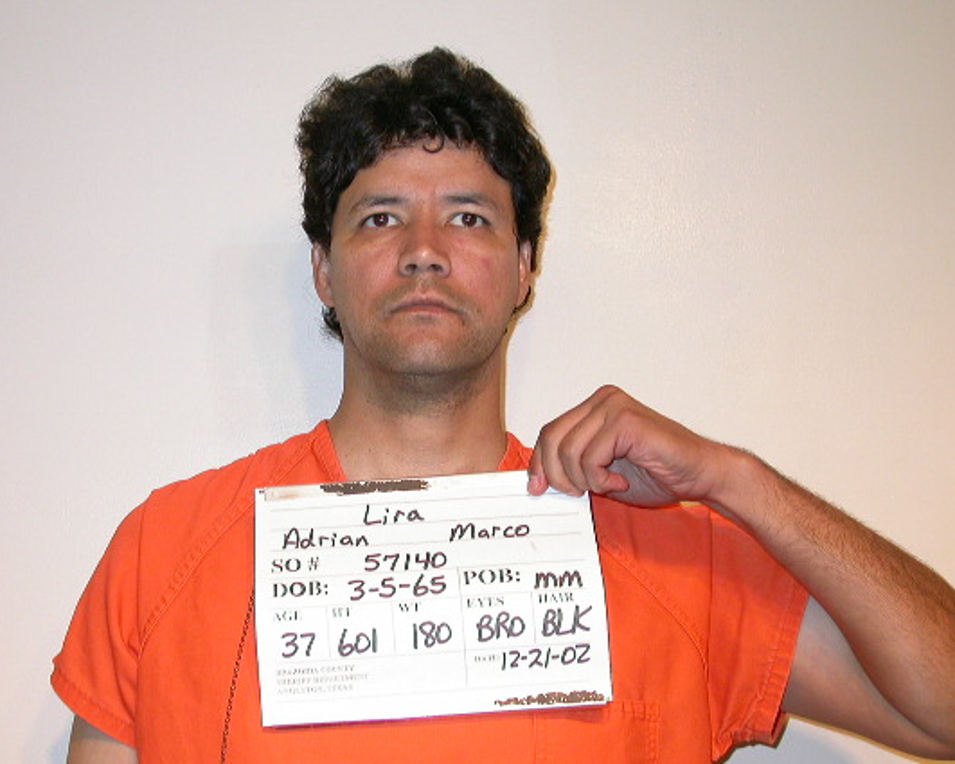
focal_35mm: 60
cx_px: 390
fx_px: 1696
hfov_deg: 31.4
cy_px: 369
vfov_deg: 25.4
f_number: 2.9
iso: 100
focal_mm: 10.6
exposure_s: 1/44.8
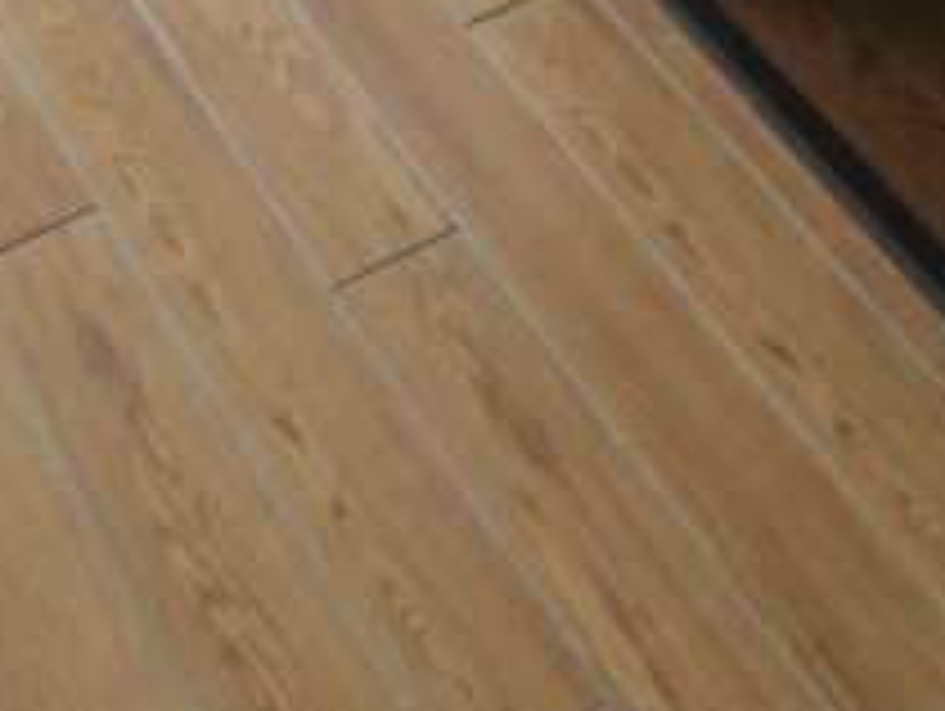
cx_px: 688
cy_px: -338
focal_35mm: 73
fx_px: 1995
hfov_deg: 26.4
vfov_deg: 18.1
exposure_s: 1/60
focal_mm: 4.3
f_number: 3.2
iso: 320
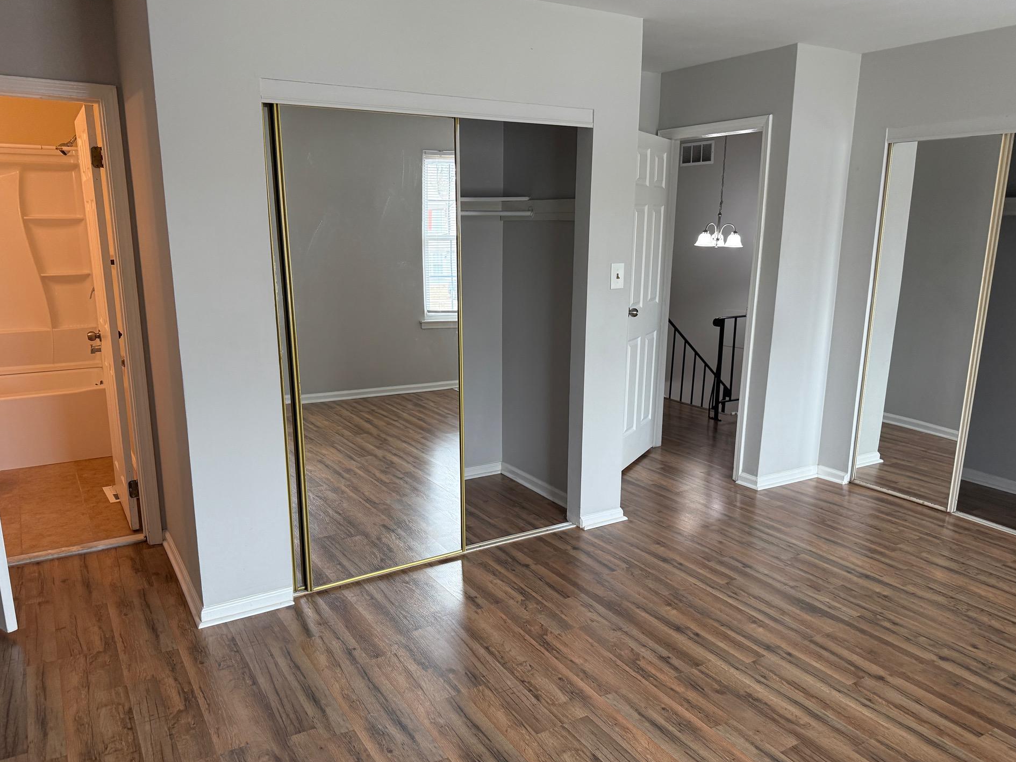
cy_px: 405
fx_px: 763
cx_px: 499
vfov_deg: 53.0
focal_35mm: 26
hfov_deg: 67.3
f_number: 1.78
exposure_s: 1/120
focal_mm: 6.76
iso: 200
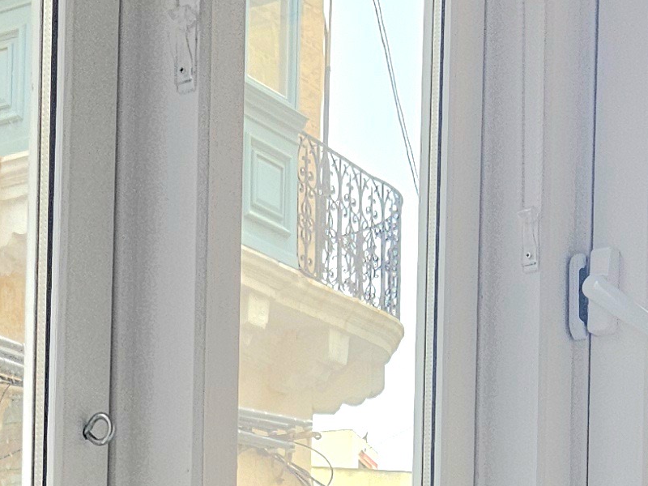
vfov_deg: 12.1
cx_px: 128
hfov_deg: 17.0
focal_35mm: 115
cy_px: 799
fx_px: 2153
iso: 125
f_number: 1.8
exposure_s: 1/192
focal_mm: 5.4
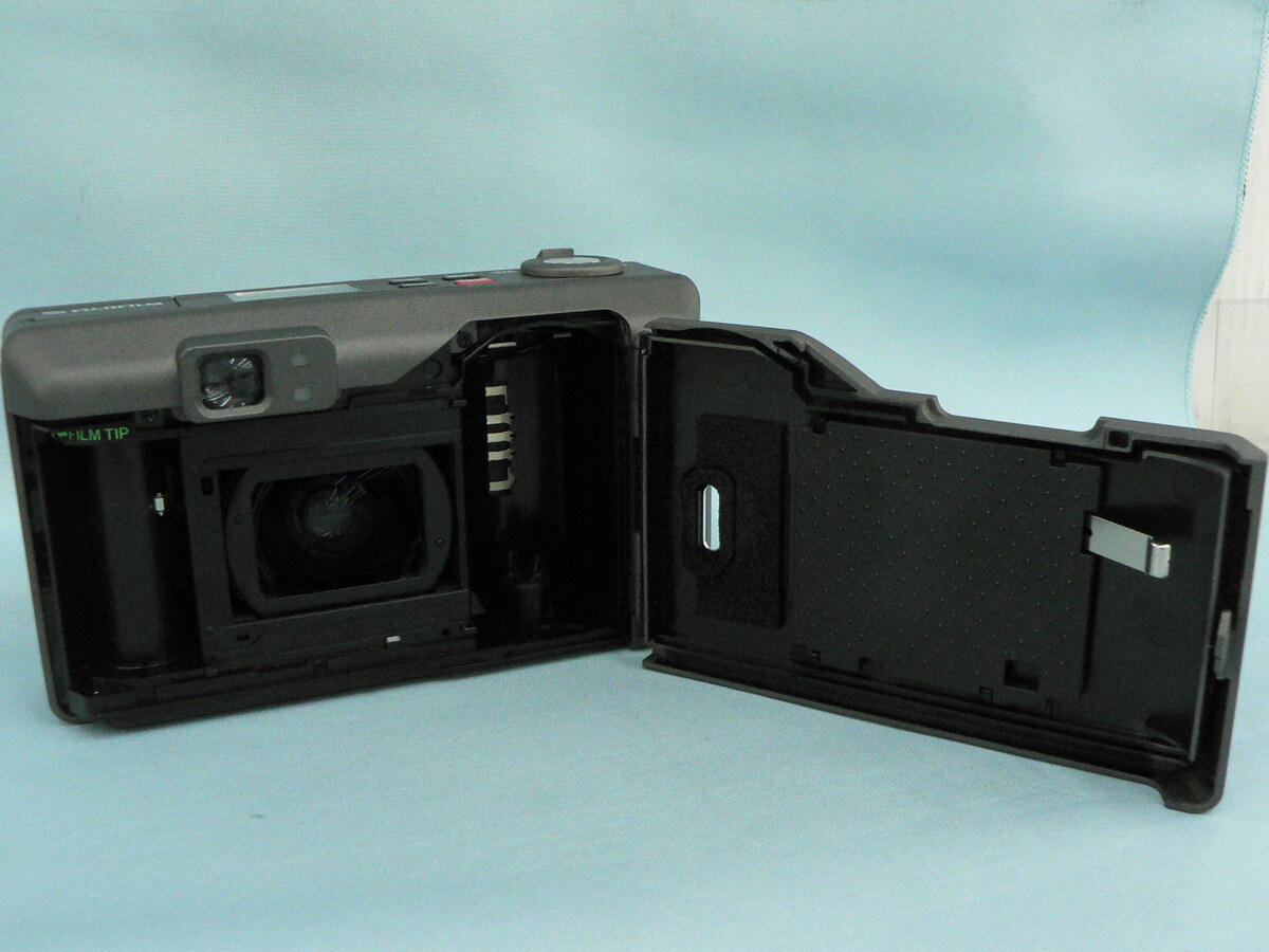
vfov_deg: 39.7
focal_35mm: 36
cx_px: 634
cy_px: 476
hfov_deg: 51.4
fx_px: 1320
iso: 400
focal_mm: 6
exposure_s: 1/80
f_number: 4.5
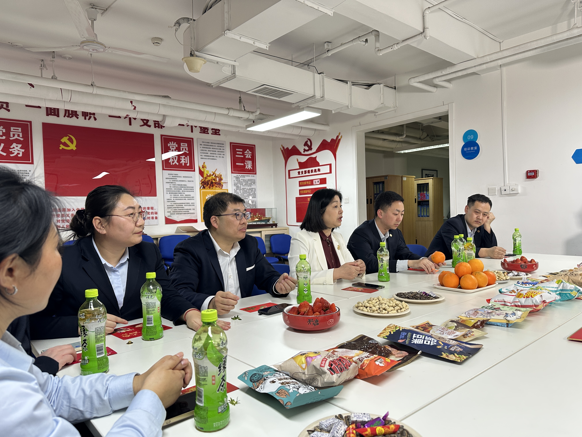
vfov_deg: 56.8
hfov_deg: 71.6
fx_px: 404
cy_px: 218
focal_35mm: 24
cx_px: 291
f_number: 1.78
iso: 125
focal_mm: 6.86
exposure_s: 1/60
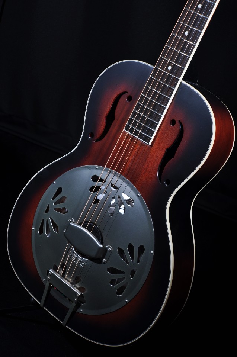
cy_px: 178
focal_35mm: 75
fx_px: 743
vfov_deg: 27.0
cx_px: 118
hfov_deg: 18.1
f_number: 8
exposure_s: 1/160
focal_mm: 50
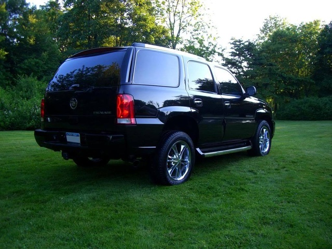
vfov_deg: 37.7
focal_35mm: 38
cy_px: 124
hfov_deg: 49.0
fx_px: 364
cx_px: 166
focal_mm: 6.2
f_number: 2.7
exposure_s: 1/100
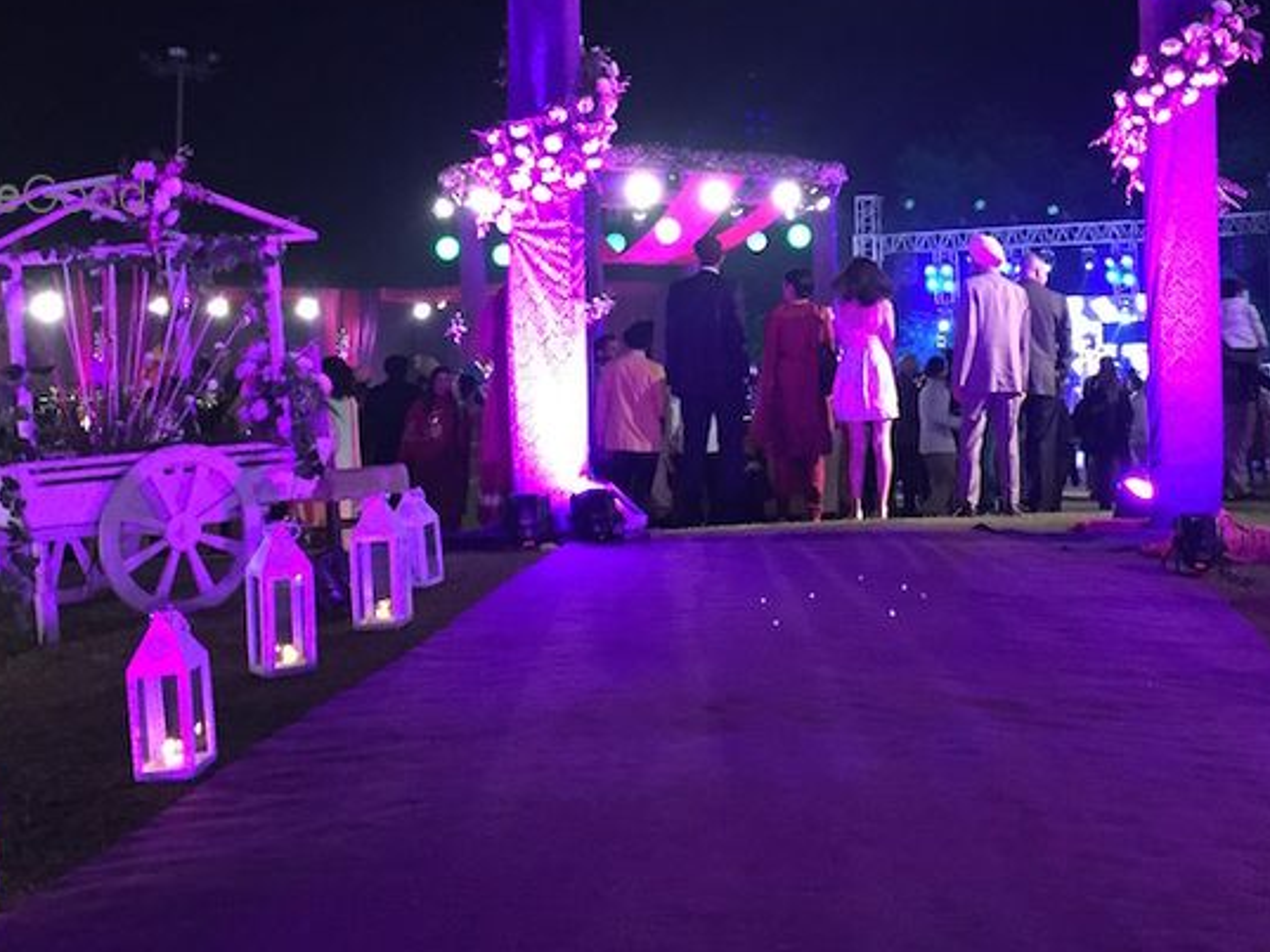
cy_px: 213
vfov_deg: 26.6
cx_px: 849
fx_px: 1982
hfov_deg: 35.2
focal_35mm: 54
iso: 250
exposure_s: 1/17
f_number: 2.2
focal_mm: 4.15
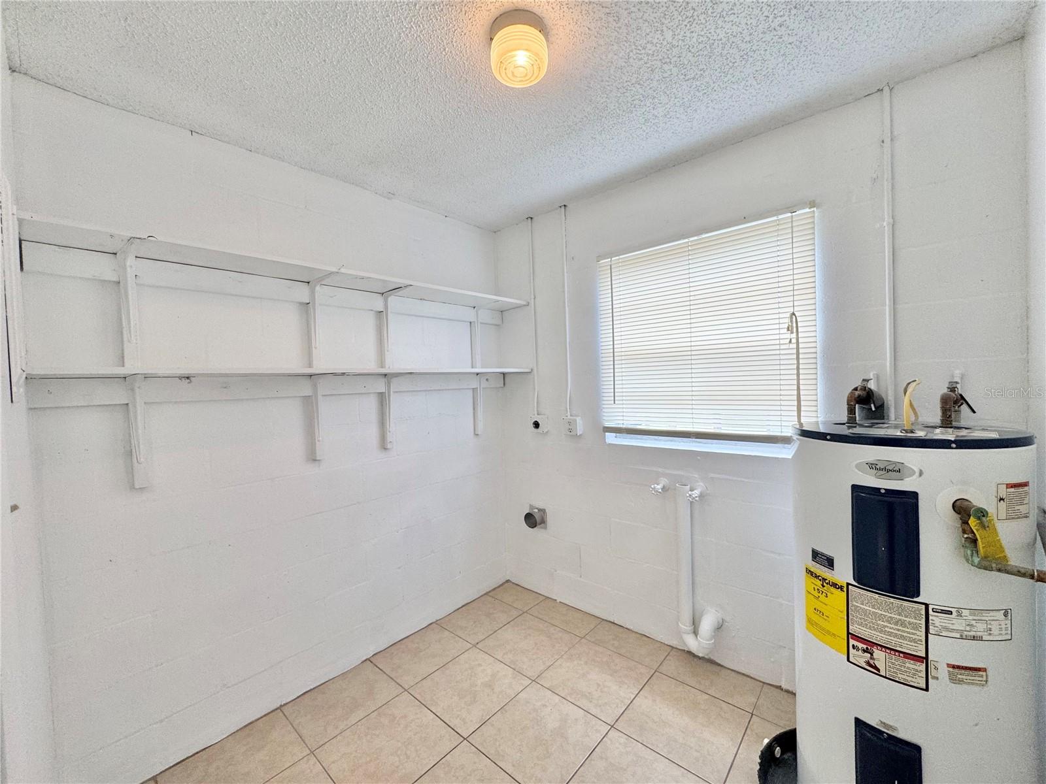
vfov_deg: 85.7
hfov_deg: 102.1
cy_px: 392
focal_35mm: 14
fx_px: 423
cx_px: 523
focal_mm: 2.22
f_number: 2.2
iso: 100
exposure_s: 1/120
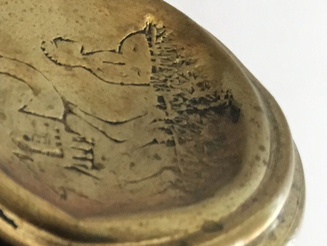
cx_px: -242
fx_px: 1011
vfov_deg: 13.4
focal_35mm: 107
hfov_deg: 15.9
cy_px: 300
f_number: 2.2
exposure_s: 1/33
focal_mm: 4.15
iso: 160
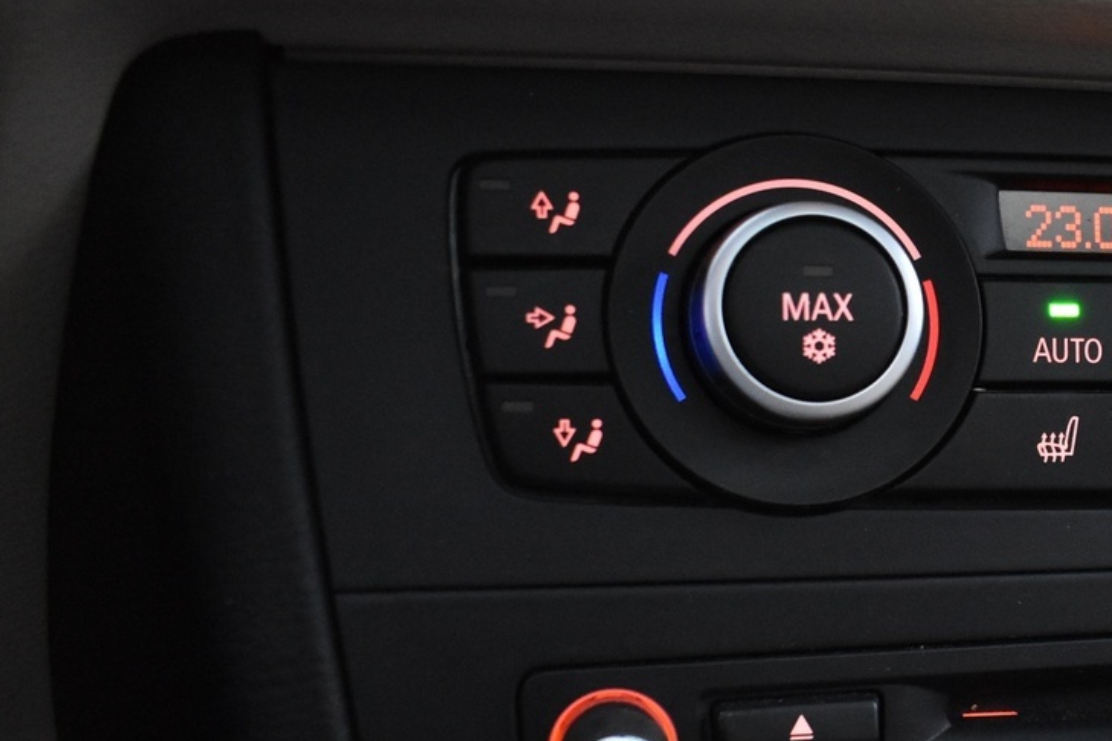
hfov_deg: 30.3
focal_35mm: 60
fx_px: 1853
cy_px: 473
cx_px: 1184
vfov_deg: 22.6
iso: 3200
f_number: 3.5
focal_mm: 18
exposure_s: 1/30
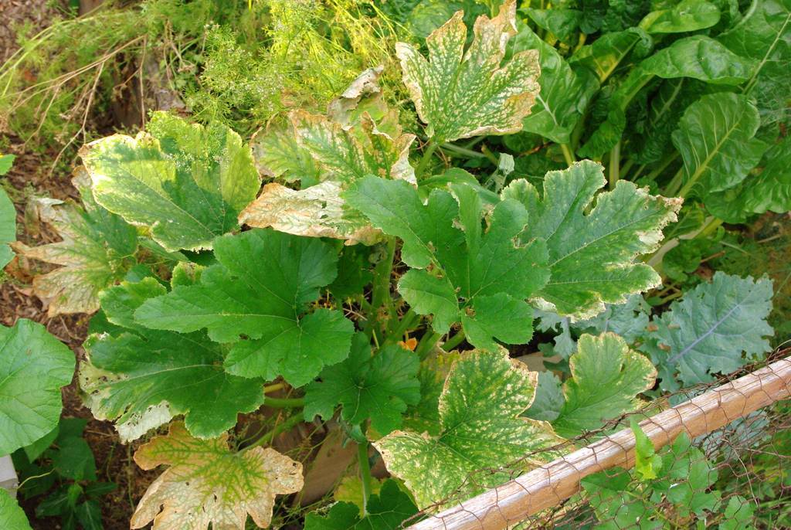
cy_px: 265
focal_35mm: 46
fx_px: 1012
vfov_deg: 29.3
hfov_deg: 42.7
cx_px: 396
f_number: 9.5
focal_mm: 30.6
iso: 800
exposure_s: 1/45
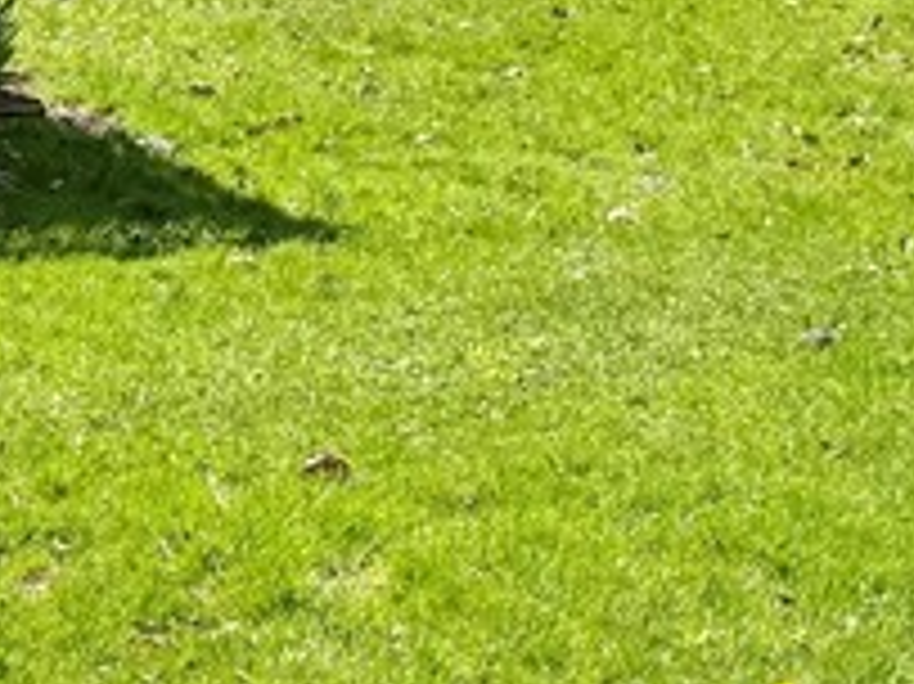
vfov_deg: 11.2
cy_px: -657
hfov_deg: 15.9
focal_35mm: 121
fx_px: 3193
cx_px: 946
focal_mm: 6.76
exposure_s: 1/4167
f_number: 1.78
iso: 80
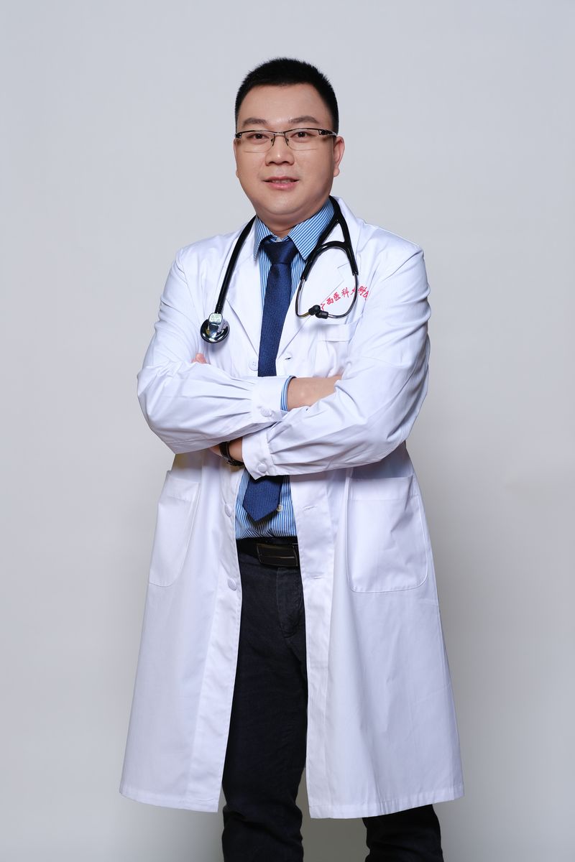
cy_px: 431
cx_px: 288
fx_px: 2012
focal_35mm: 84
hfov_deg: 16.3
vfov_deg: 24.2
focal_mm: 56
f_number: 4
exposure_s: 1/160
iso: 250
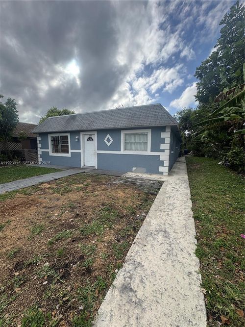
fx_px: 132
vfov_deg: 102.1
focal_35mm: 14
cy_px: 164
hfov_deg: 85.7
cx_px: 122
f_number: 2.2
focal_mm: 2.22
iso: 40
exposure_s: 1/1048
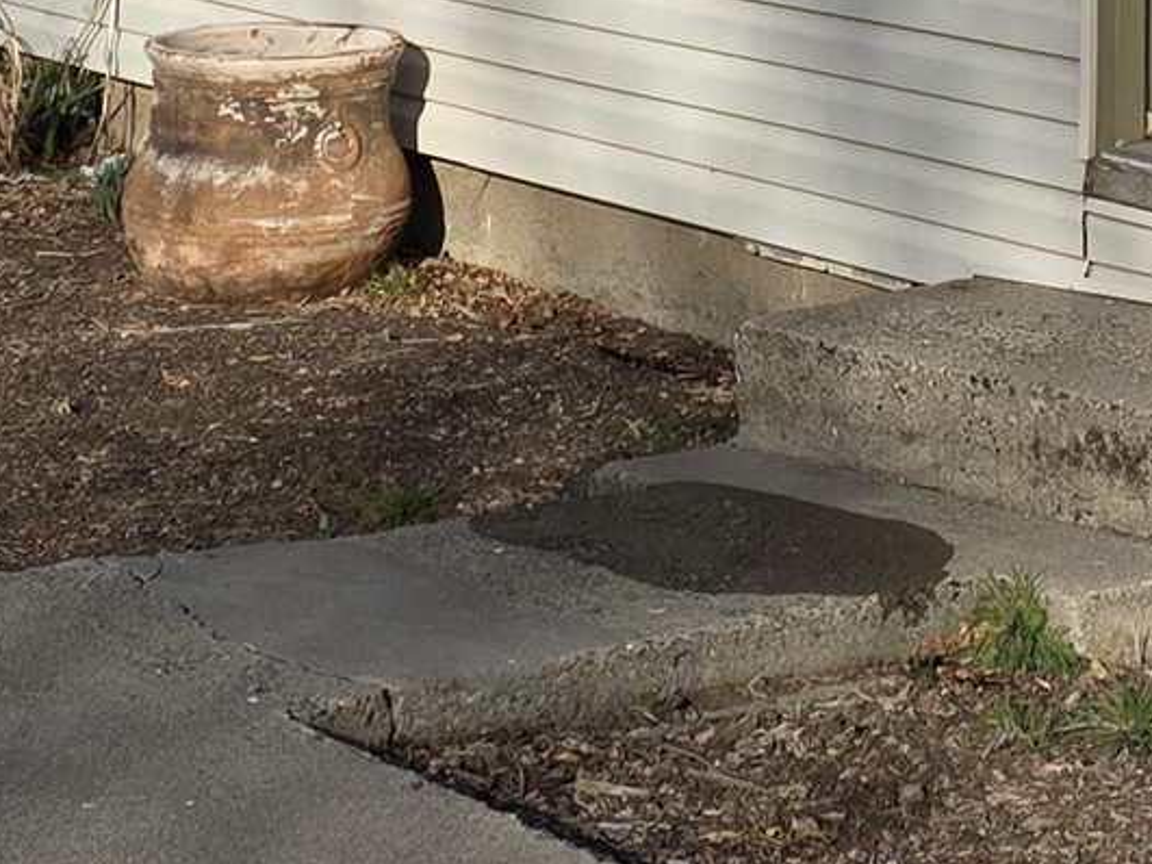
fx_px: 4425
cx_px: 1202
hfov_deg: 14.5
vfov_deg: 10.5
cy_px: -677
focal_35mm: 133
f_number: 1.7
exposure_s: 1/5778
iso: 80
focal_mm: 6.3
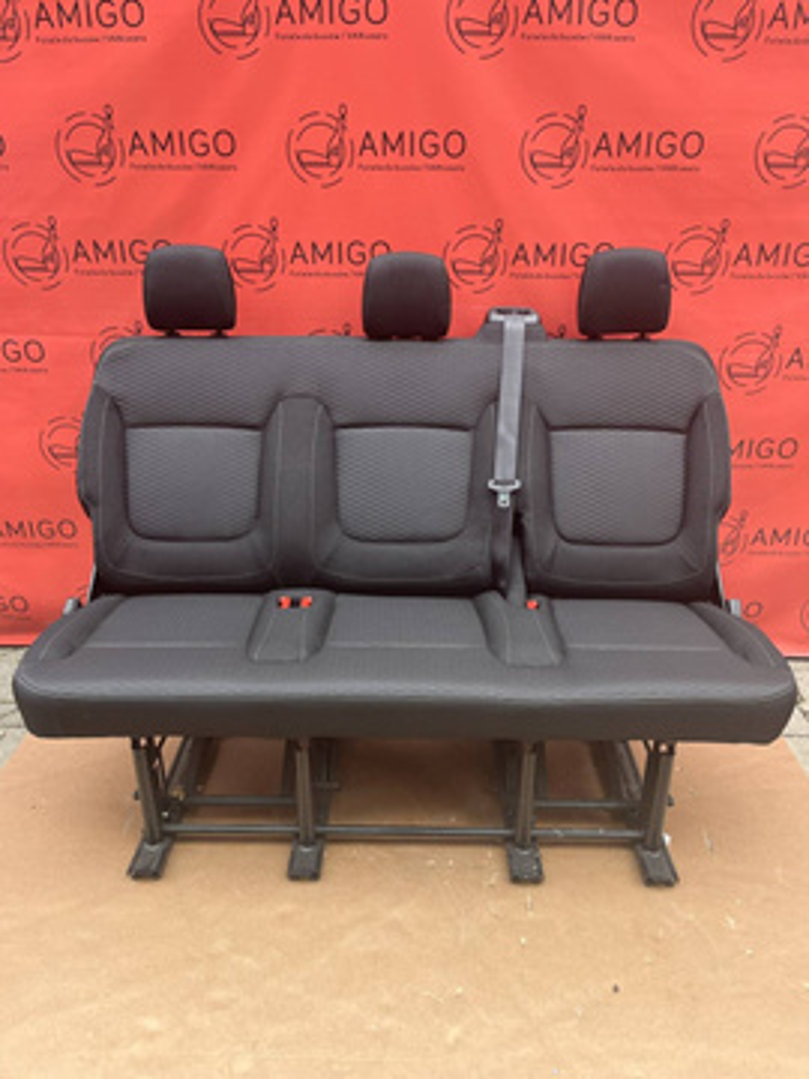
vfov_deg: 67.3
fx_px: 810
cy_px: 540
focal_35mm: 26
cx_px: 404
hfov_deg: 53.1
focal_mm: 5.1
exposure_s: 1/151
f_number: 1.6
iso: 32
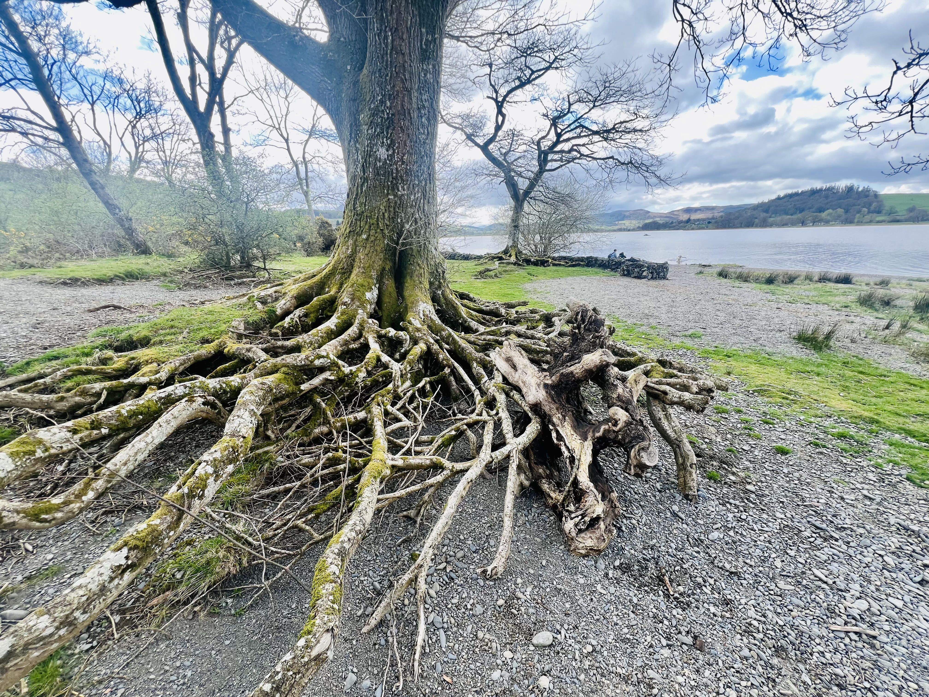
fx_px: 349
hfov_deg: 106.2
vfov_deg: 89.9
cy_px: 348
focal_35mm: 13
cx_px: 464
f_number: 1.8
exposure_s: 1/217
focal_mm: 1.57
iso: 32
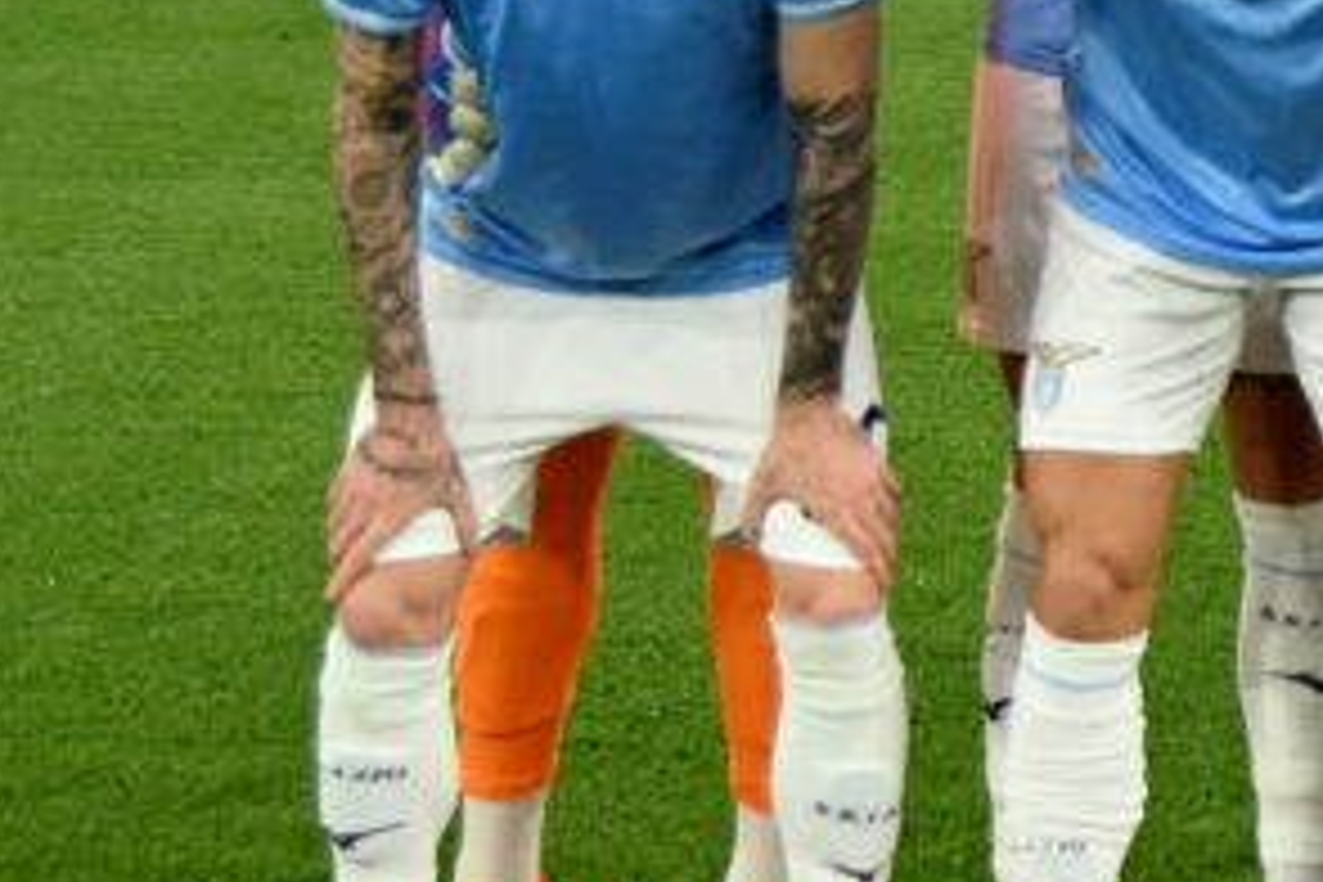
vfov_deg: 7.8
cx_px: 2052
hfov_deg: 11.3
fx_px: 6394
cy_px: -115
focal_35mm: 174
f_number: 4
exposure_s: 1/1000
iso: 2000
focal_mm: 50
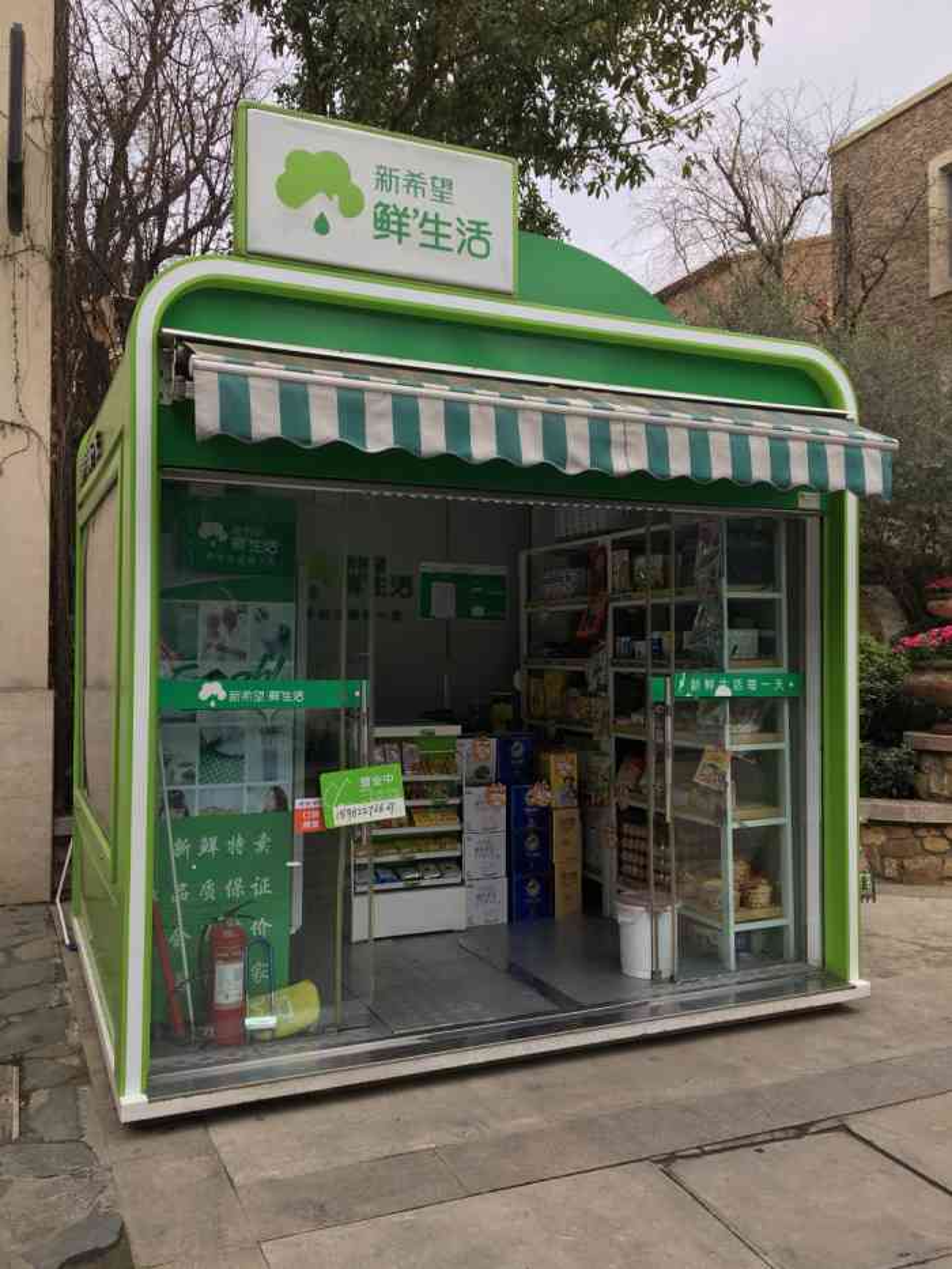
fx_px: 1063
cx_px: 476
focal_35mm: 29
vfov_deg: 61.7
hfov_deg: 48.2
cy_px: 634
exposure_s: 1/284
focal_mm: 4.15
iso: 25
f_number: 2.2
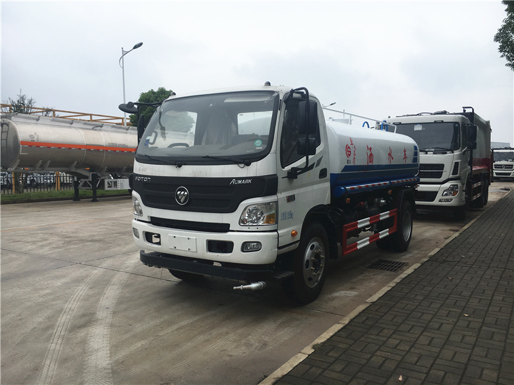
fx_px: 431
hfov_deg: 61.7
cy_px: 192
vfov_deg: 48.2
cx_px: 257
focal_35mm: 29
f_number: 2.2
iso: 25
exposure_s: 1/1261
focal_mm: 4.15
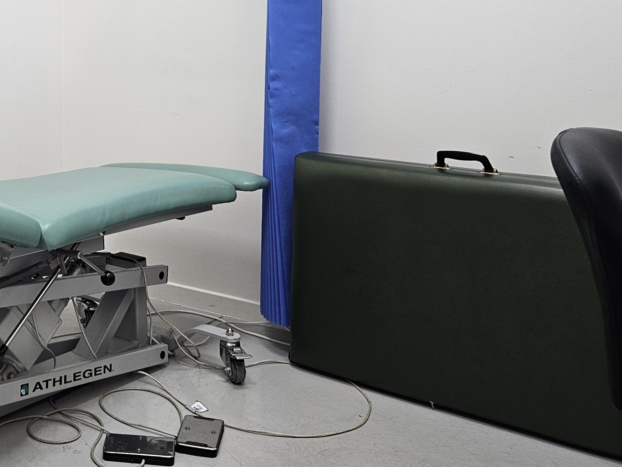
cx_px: 56
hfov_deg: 35.8
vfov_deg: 28.2
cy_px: 64
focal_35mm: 50
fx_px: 898
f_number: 1.8
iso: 125
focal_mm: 5.4
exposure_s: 1/100
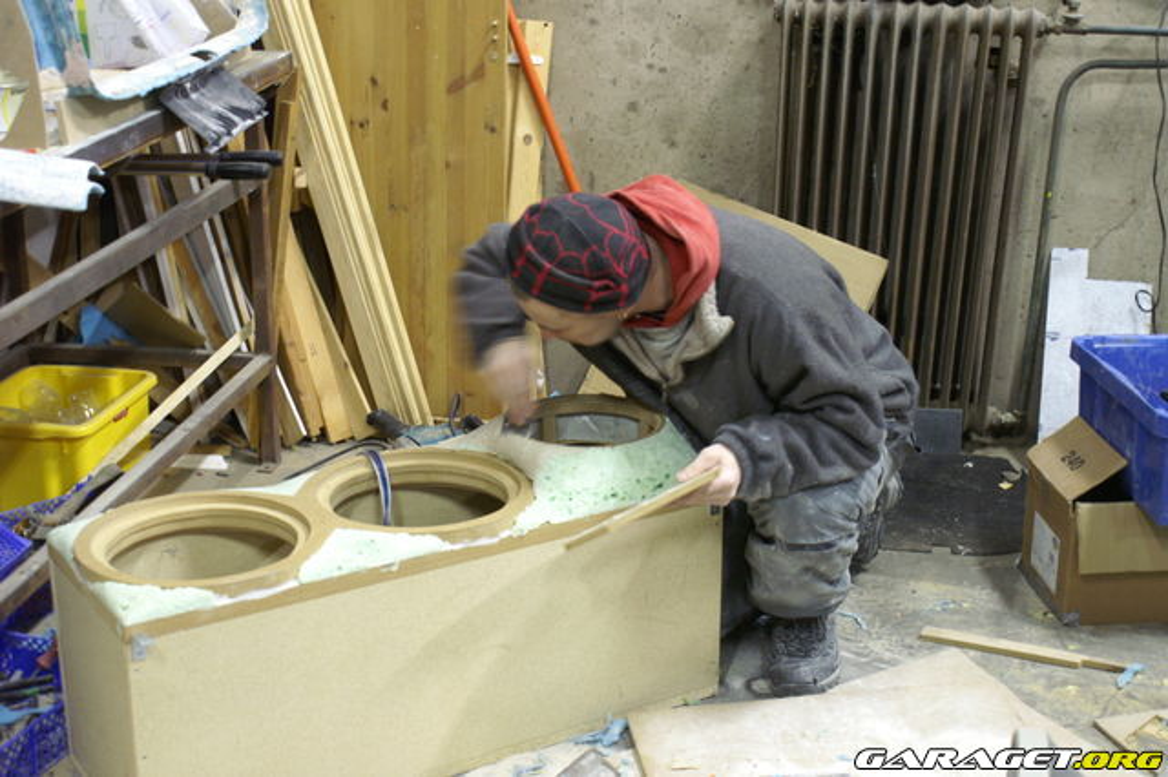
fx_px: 1702
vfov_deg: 25.7
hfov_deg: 37.9
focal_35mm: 52
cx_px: 584
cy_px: 388
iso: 800
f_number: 5.6
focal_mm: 35
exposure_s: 1/5
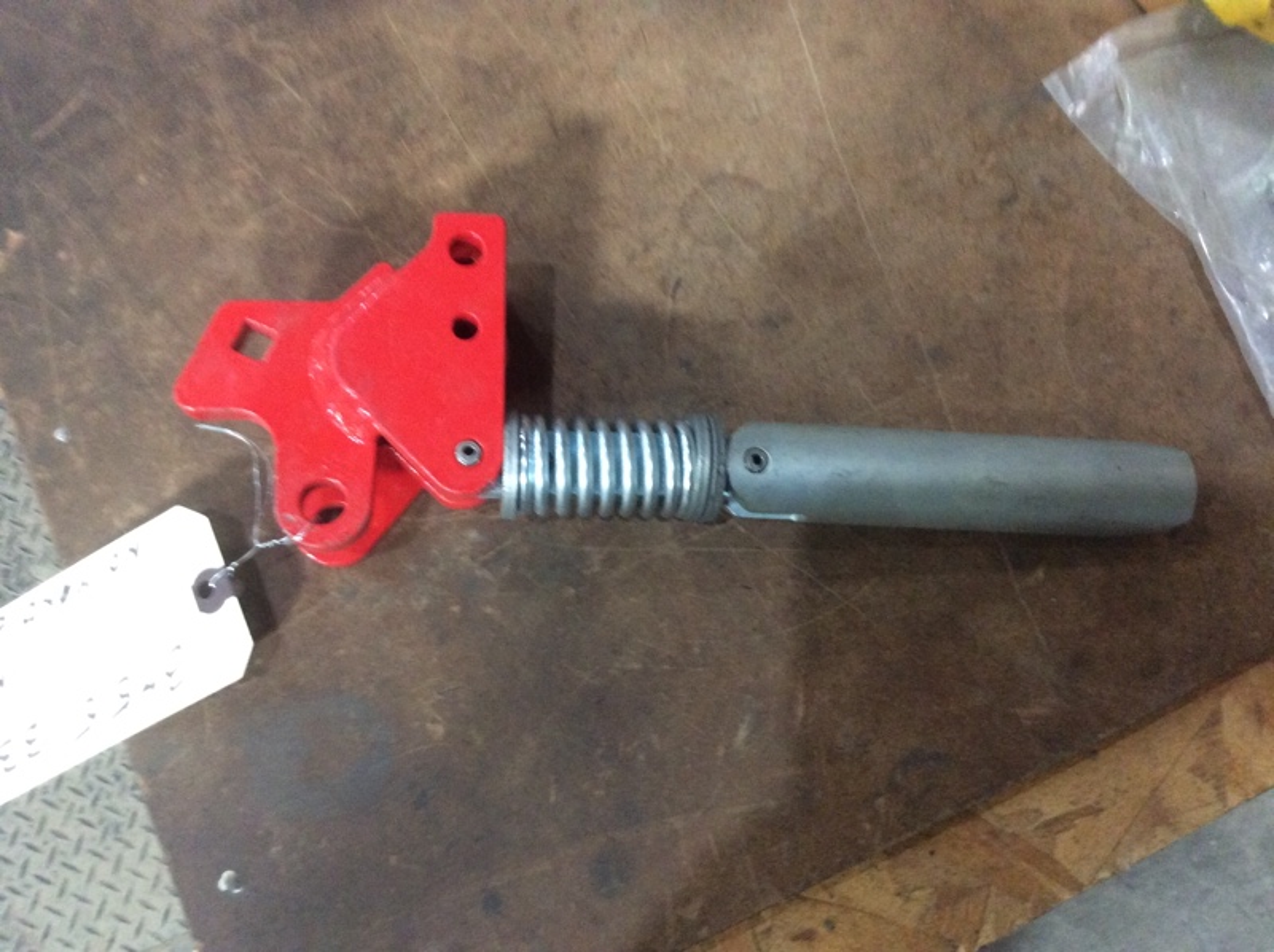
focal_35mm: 32
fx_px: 1176
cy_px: 476
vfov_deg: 44.1
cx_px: 637
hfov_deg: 56.9
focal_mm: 3.3
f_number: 2.4
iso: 250
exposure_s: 1/24
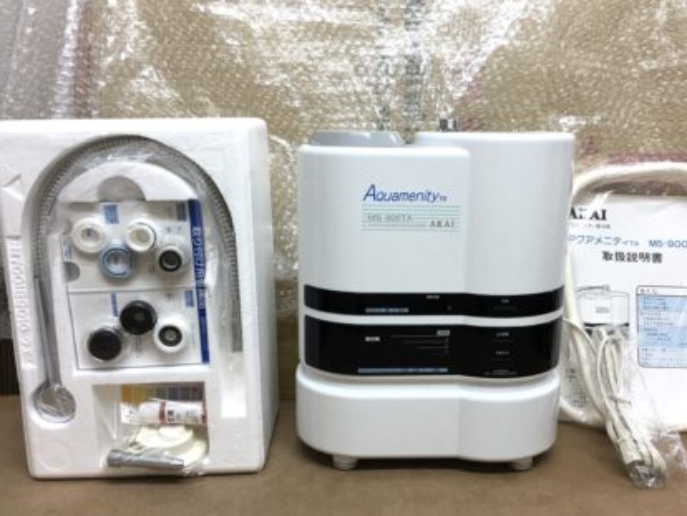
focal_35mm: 35
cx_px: 363
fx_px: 695
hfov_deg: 52.6
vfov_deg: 40.7
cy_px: 285
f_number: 2.2
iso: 32
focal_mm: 4.15
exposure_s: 1/17
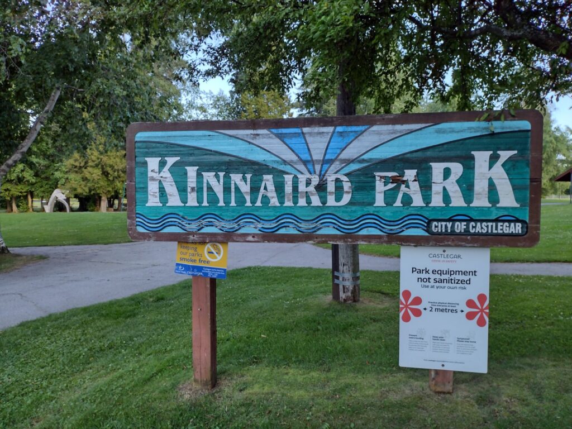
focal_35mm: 27
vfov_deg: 51.4
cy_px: 214
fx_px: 446
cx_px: 286
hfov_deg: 65.3
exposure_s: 1/388
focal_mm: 4.71
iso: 100
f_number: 1.7
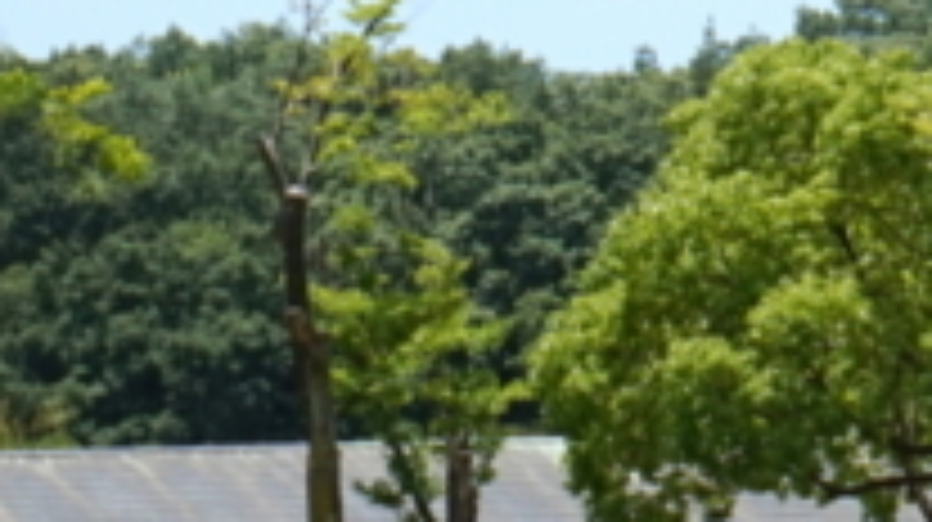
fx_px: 9605
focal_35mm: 389
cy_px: -410
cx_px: 2220
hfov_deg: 5.4
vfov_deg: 3.1
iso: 100
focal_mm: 50
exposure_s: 1/100
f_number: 14
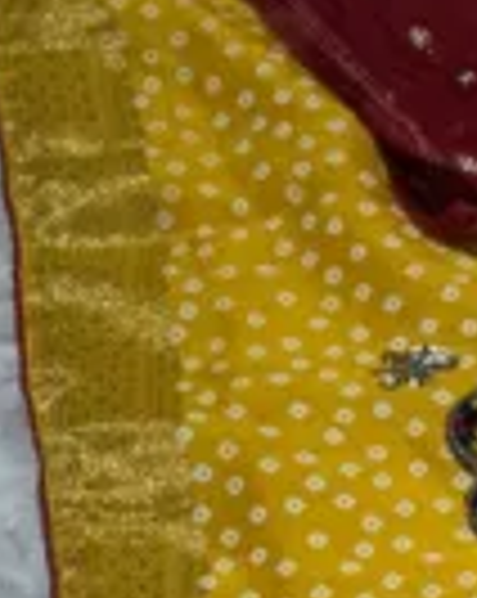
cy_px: 1410
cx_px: 1462
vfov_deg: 9.9
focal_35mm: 172
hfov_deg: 7.7
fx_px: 3042
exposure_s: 1/186
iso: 40
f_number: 1.6
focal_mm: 5.96
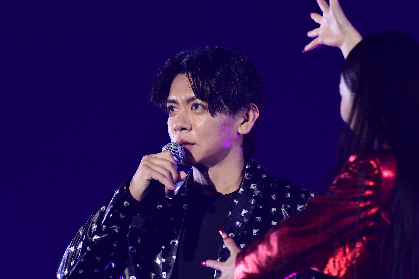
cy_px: 140
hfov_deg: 4.0
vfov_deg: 2.7
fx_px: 5933
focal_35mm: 510
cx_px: 210
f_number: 5.6
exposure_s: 1/250
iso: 1600
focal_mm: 340
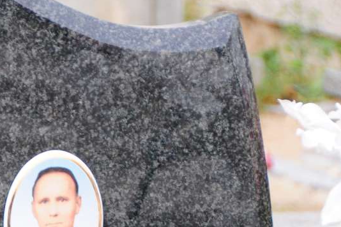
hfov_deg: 4.2
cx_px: -166
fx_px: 4675
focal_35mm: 494
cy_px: 431
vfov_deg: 2.8
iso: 500
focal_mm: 82
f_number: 7.1
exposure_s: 1/250
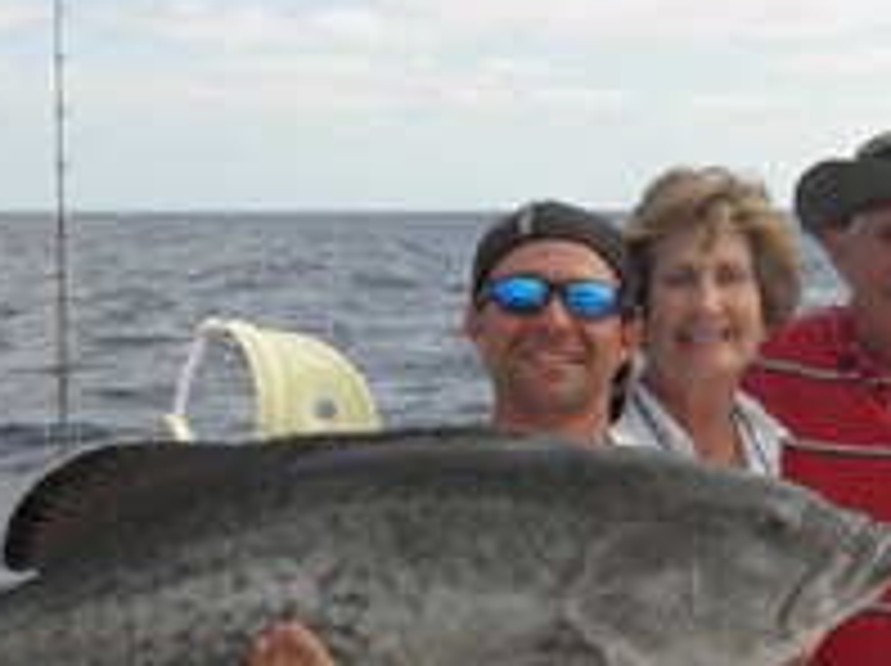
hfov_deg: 20.6
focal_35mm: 95
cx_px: 585
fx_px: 2442
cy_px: 513
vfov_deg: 15.4
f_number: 5.6
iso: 64
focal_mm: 8.53
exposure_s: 1/200
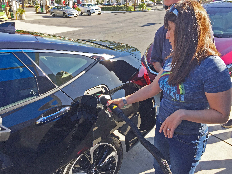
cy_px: 87
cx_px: 116
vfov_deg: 48.2
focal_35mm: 29
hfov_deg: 61.7
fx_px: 194
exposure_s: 1/565
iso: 32
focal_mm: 4.15
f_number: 2.2
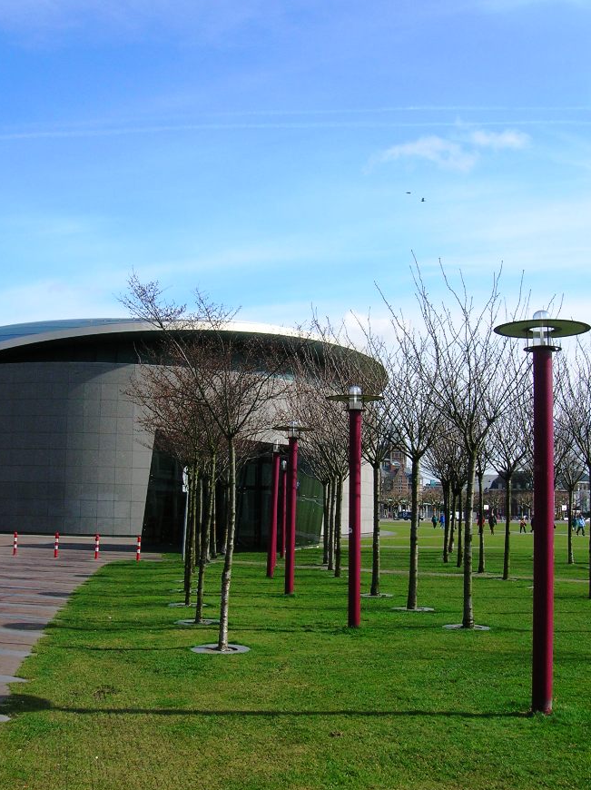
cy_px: 421
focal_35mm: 40
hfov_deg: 35.9
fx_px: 912
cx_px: 285
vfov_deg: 46.8
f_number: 4.9
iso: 50
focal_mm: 5.7
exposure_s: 1/327
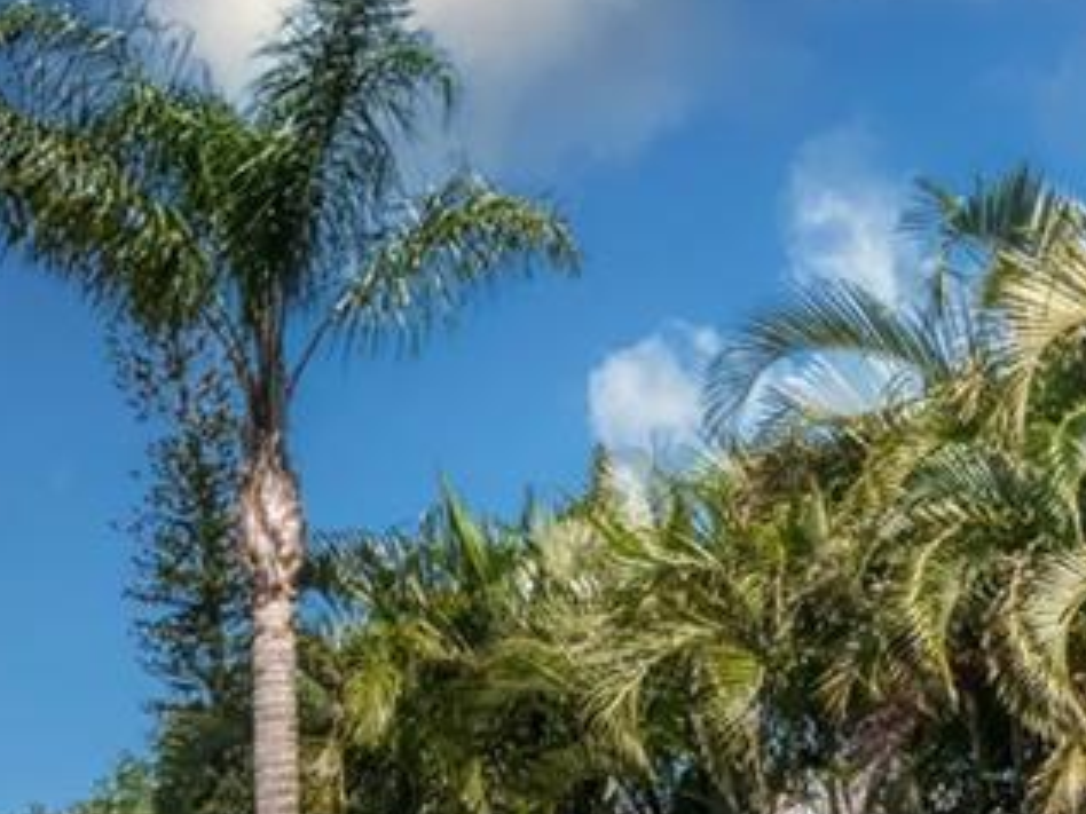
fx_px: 2290
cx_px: 694
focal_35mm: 73
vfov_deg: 19.2
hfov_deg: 26.6
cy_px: 927
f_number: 13
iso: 100
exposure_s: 1/30
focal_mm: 10
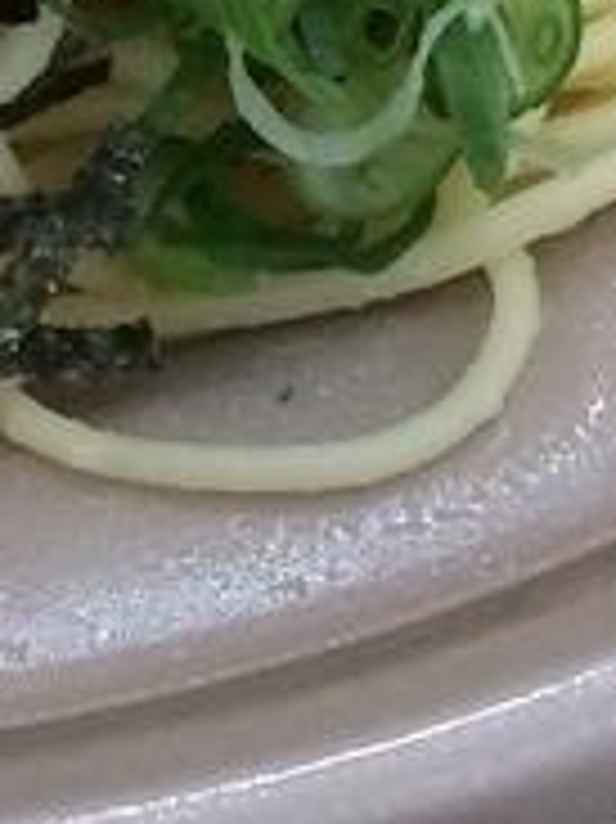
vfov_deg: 10.4
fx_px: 4513
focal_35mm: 190
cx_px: -387
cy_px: 149
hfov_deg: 7.6
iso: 64
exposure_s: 1/30
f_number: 2.2
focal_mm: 4.15
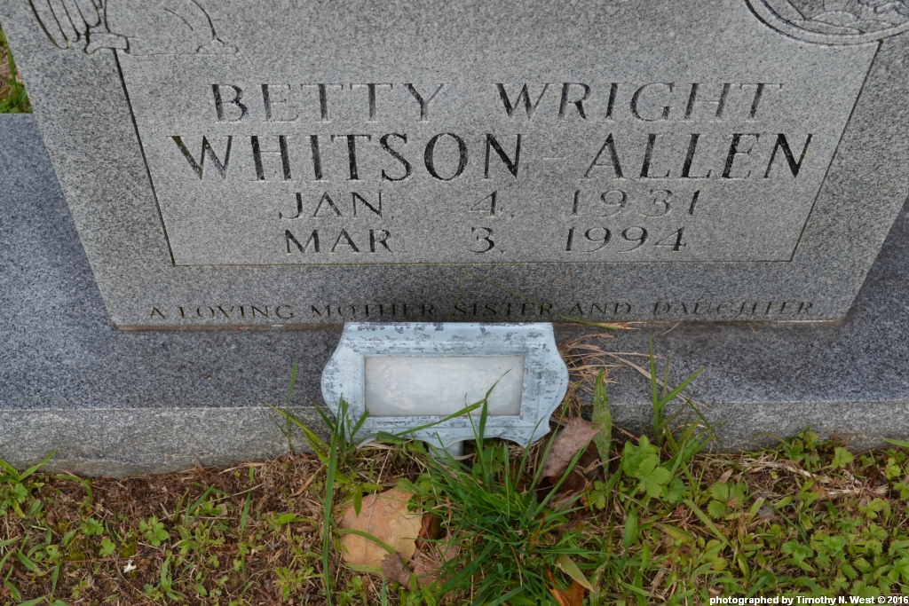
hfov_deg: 38.9
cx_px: 454
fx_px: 1288
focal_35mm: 51
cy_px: 303
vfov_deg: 26.5
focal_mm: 34
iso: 100
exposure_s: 1/250
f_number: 8
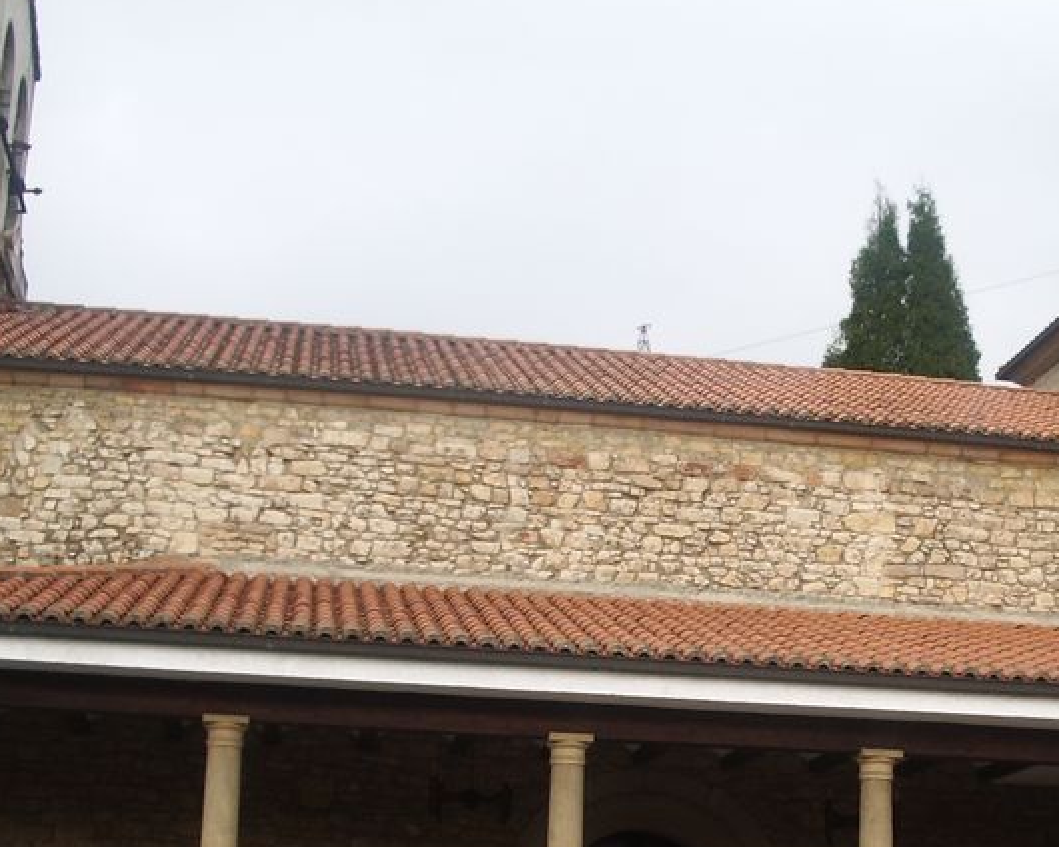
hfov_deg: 28.3
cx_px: 809
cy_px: 613
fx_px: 2069
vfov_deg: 23.0
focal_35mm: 66
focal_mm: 5.8
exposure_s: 1/250
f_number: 4.3
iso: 50
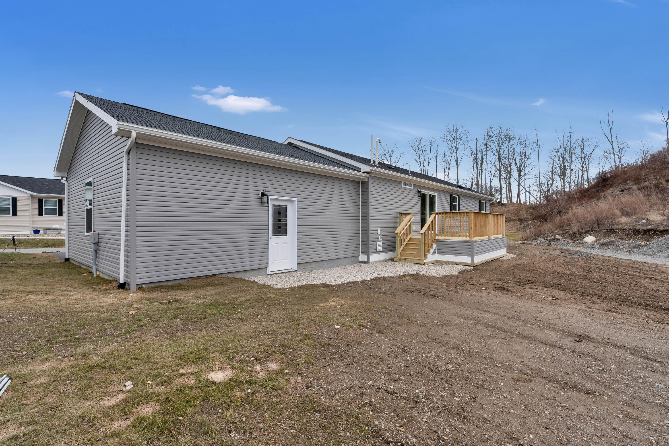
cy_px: 223
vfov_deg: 73.8
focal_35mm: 16
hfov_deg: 96.7
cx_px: 334
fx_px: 297
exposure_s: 1/750
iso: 800
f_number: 8
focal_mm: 16
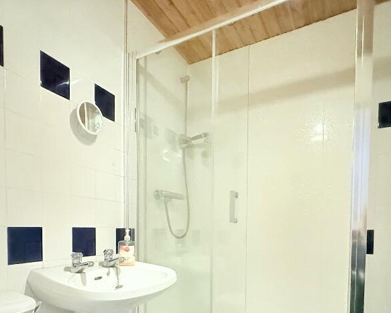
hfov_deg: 70.2
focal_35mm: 24
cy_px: 239
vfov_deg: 55.6
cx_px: 181
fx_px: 278
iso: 1250
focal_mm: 2.22
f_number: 2.2
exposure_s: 1/50
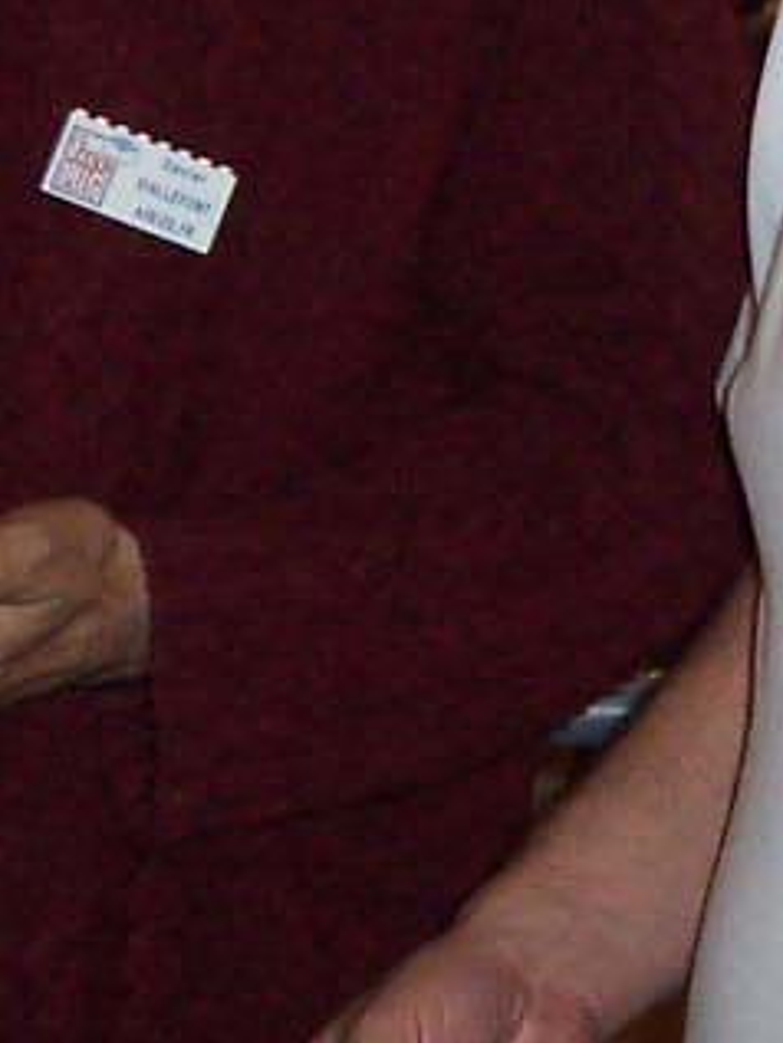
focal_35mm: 174
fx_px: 5244
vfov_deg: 11.4
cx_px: 655
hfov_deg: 8.5
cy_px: 421
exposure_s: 1/60
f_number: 3
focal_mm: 7
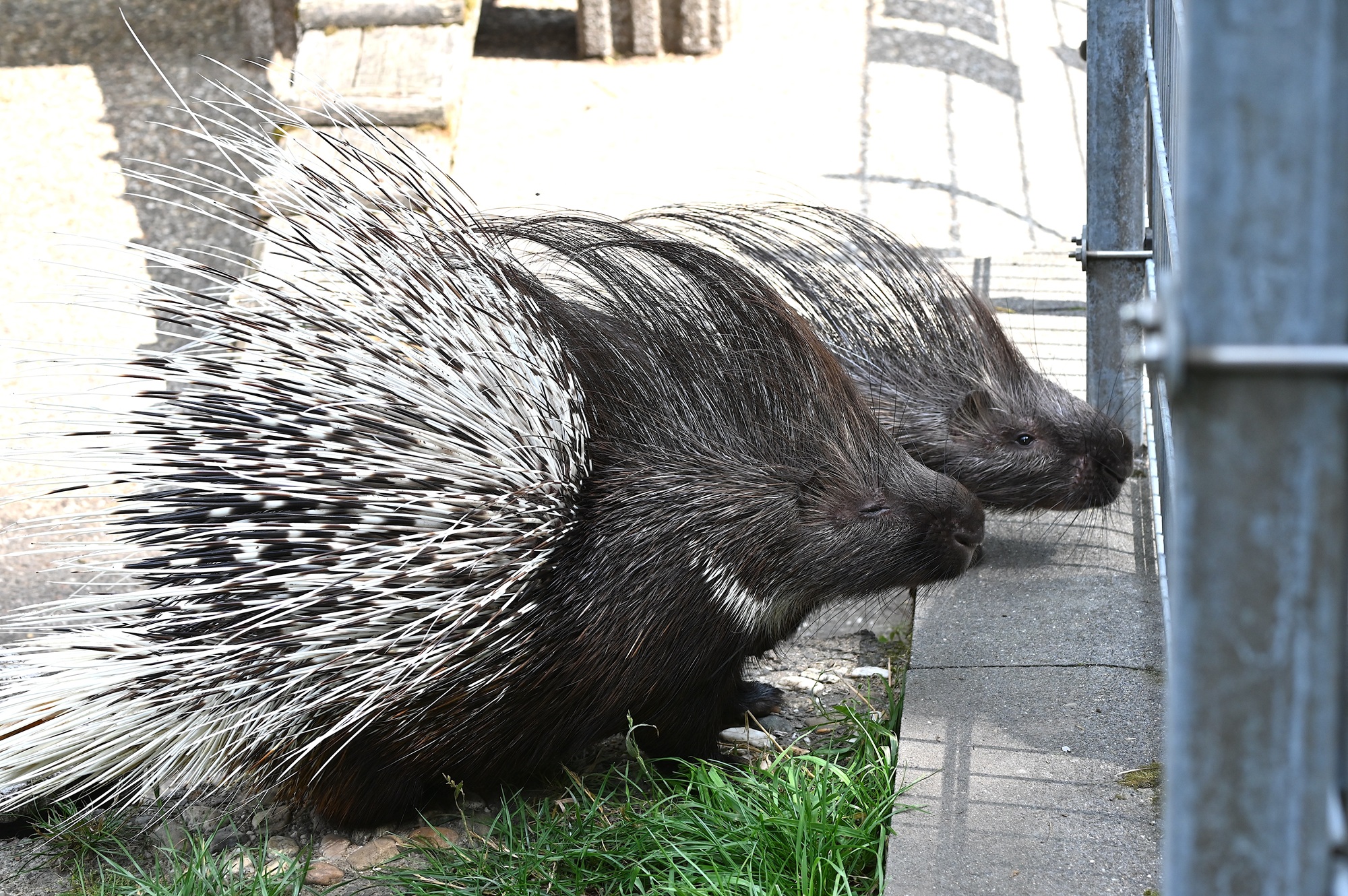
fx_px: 2993
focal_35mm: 80
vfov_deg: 17.0
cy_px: 448
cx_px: 674
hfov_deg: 25.4
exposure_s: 1/500
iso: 800
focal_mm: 80
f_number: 8
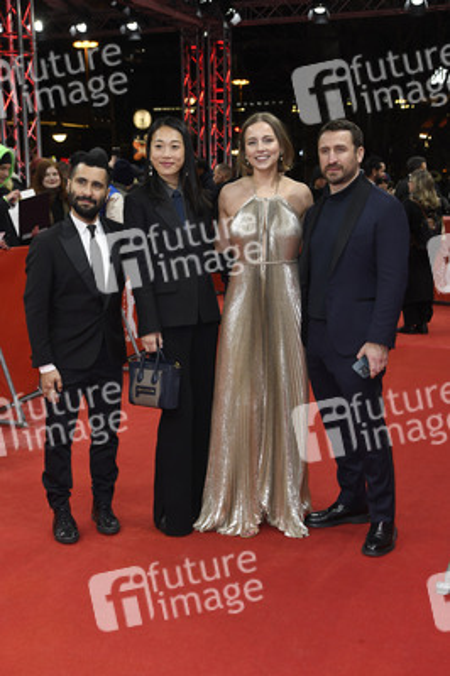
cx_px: 225
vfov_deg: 41.1
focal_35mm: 48
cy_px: 338
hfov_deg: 28.0
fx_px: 901
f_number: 5
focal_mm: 48
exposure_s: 1/160
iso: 800
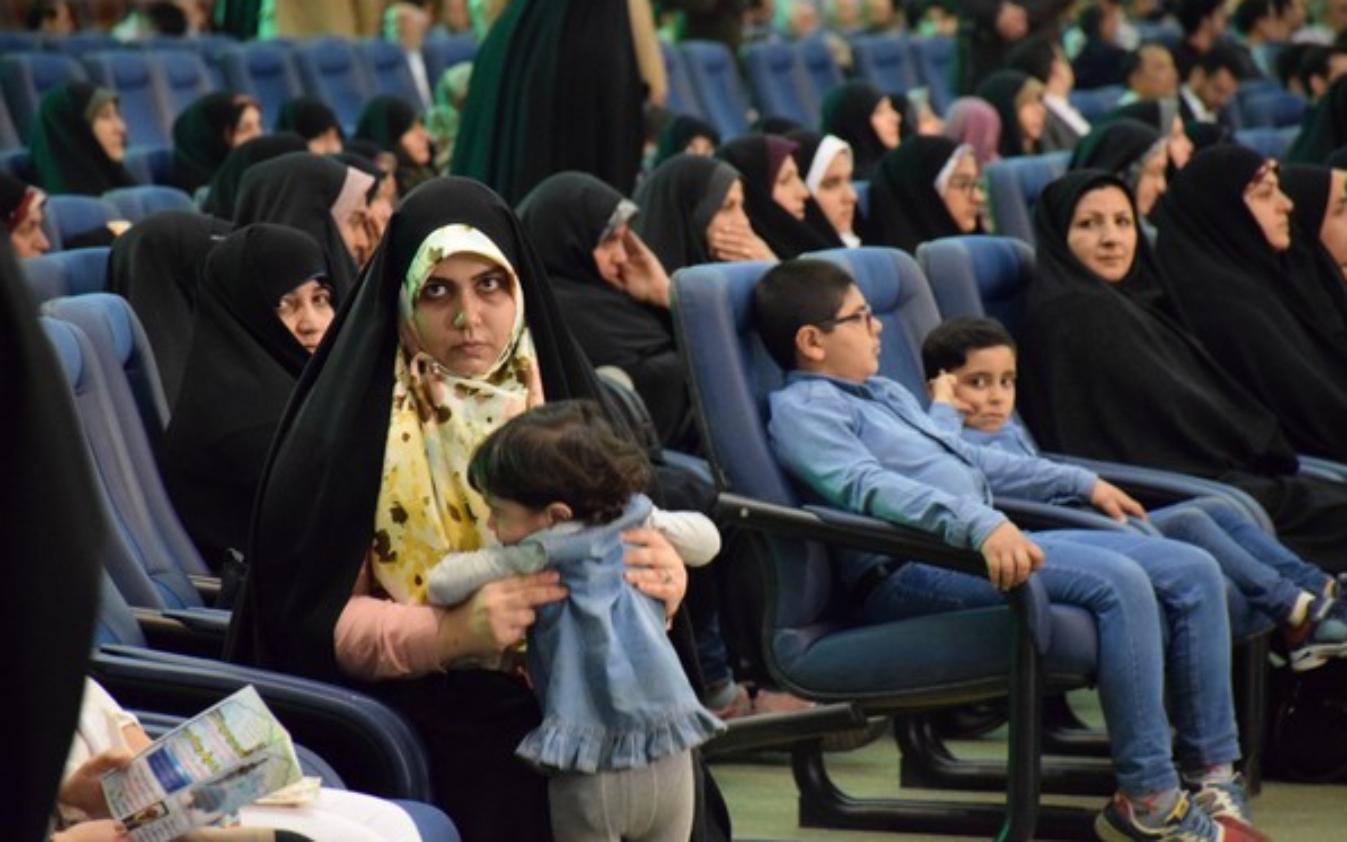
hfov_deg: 9.8
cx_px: 675
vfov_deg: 6.1
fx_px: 7892
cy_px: 420
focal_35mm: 215
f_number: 5.6
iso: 6400
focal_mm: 140
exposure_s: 1/100
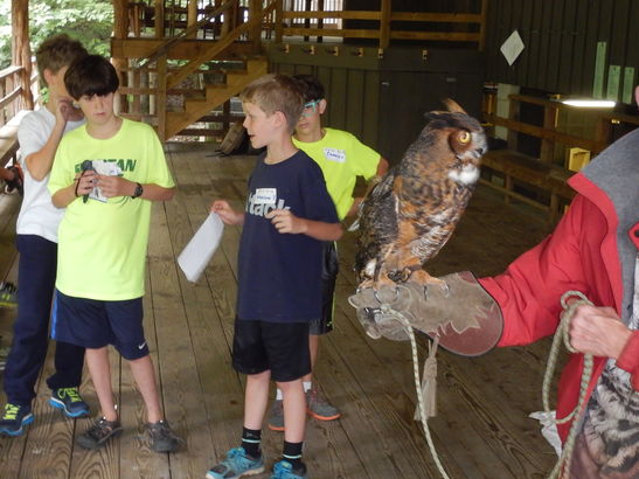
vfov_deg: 23.6
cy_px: 300
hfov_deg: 31.1
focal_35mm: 62
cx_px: 263
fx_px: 1144
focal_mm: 7.8
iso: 400
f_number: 4.3
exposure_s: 1/30
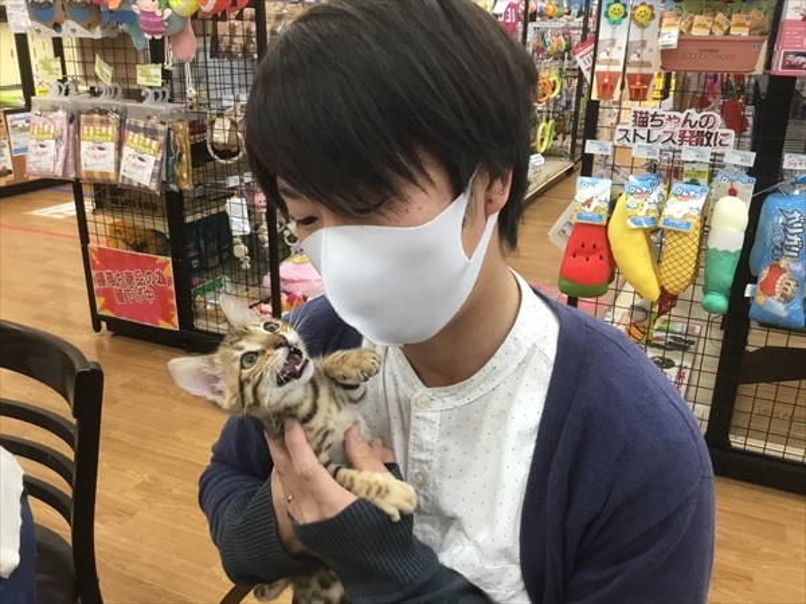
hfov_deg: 58.4
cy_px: 302
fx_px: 722
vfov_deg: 45.4
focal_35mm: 31
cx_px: 403
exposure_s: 1/33
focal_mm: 3.3
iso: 100
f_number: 2.4
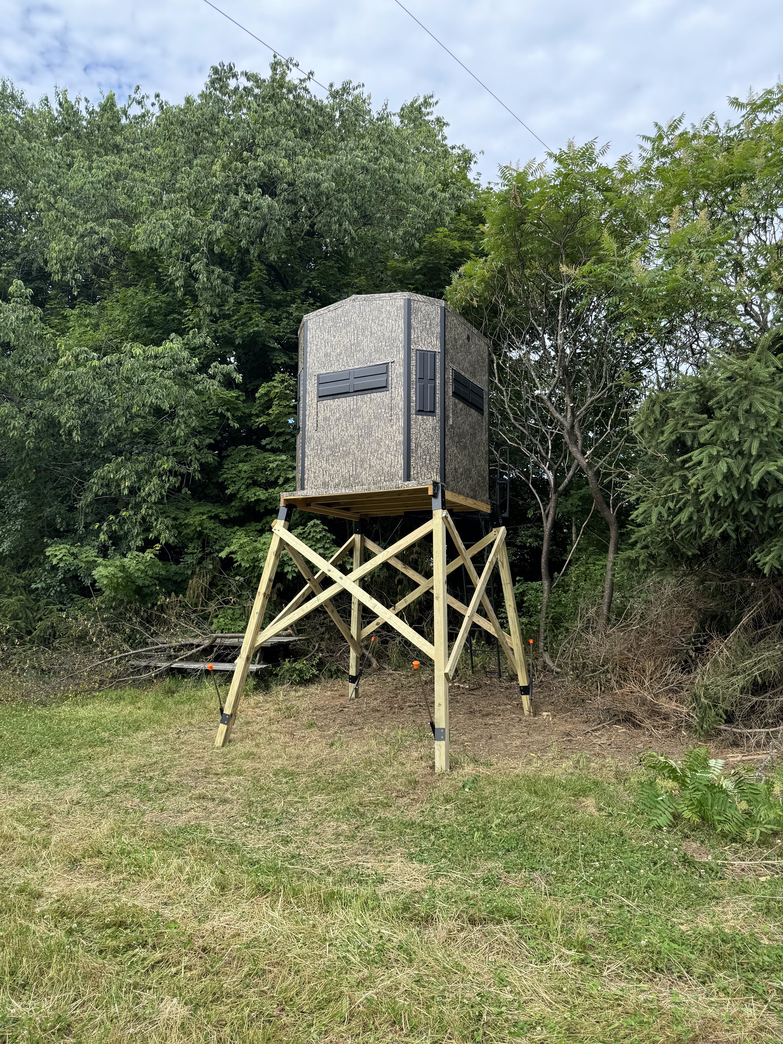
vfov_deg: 71.6
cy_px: 522
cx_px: 392
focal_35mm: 24
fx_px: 724
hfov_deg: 56.8
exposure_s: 1/1151
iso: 80
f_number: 1.78
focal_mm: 6.76
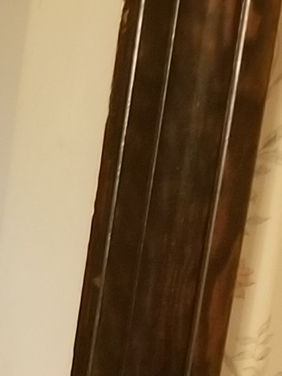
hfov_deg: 6.7
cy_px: 1060
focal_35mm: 188
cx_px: -713
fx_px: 2044
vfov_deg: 8.9
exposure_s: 1/15
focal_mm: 4.25
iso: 250
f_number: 1.7
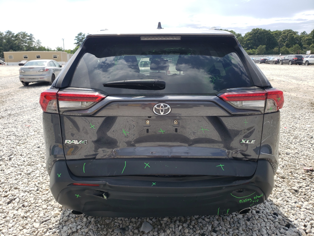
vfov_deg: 53.1
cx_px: 157
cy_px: 118
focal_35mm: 26
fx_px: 236
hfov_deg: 67.3
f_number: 1.5
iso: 50
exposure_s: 1/2500
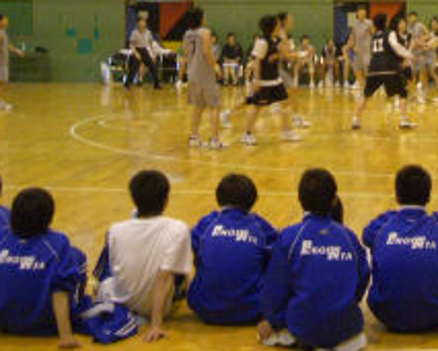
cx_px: 354
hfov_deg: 19.7
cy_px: -2
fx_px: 1246
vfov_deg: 15.8
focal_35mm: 96
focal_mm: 6.8
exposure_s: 1/50
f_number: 2.8
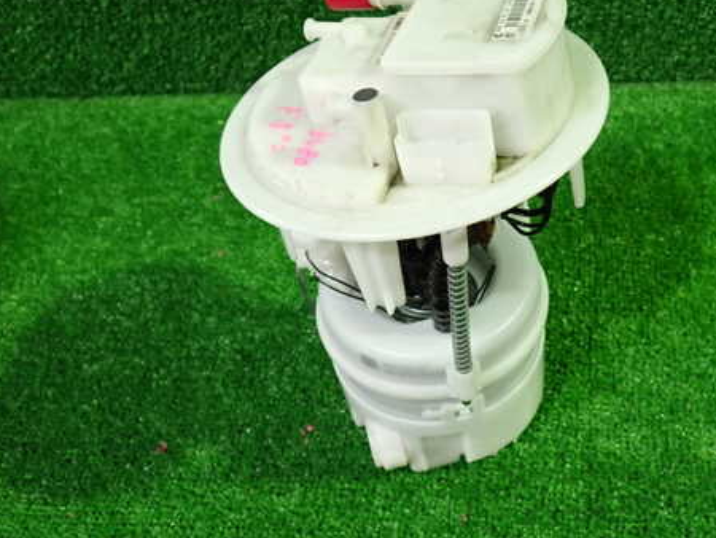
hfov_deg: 46.4
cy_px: 236
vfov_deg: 35.9
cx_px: 441
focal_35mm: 40
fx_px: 828
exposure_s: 1/30
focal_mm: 5.4
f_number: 2.3
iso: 400
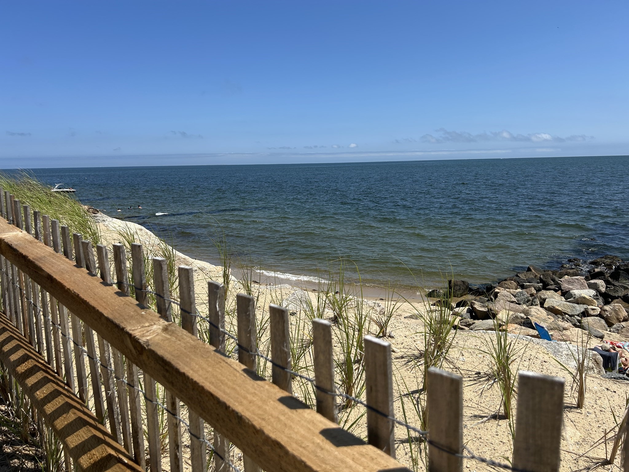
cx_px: 314
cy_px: 236
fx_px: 472
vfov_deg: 53.1
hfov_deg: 67.3
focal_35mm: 26
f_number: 1.5
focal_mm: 5.7
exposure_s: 1/6579
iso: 50
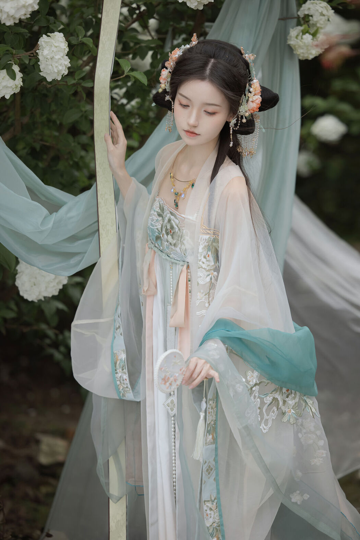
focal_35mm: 141
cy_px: 270
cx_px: 180
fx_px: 2115
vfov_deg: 14.6
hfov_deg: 9.7
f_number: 2.8
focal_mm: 142
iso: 200
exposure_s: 1/1000
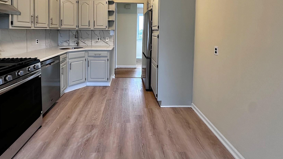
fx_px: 143
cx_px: 131
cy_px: 36
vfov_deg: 55.1
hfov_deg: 89.4
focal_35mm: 19
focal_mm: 2.22
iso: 200
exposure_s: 1/120
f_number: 2.2
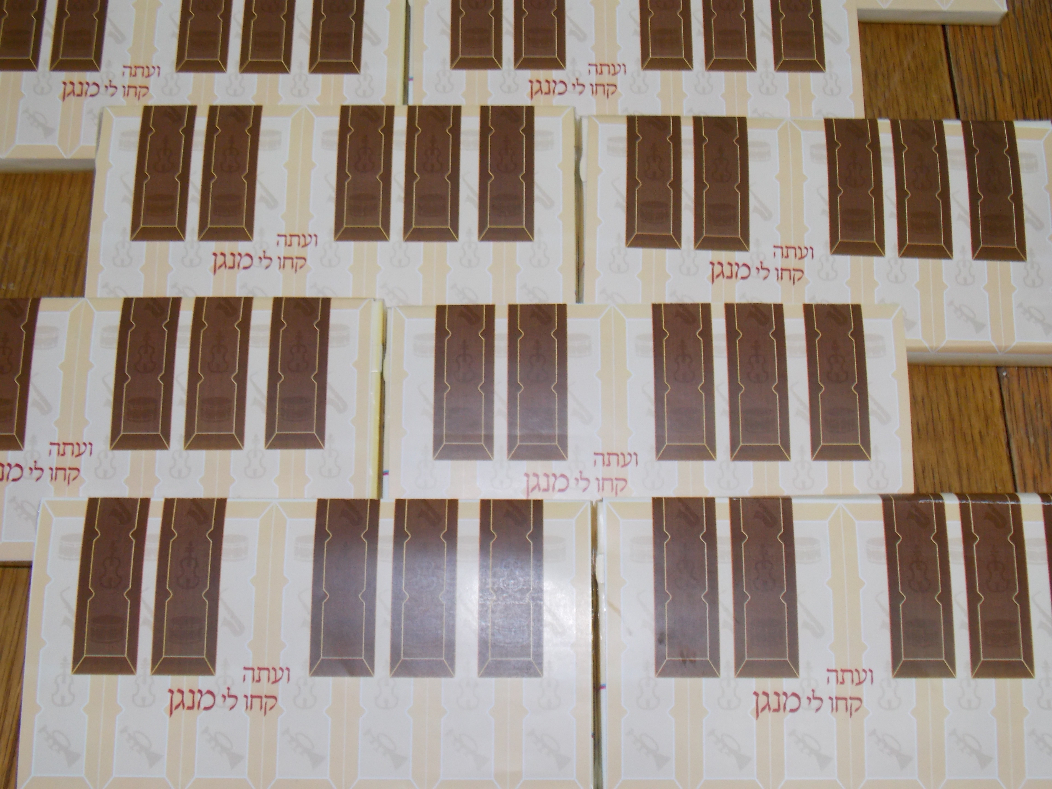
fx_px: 1246
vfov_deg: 35.1
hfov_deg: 45.8
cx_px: 526
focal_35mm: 41
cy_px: 394
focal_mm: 7.3
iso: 200
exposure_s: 1/30
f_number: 3.6
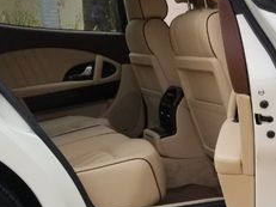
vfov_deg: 19.8
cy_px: 212
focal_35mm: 72
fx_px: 574
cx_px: 265
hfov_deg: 25.9
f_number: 1.7
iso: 50
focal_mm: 4.3
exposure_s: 1/1052
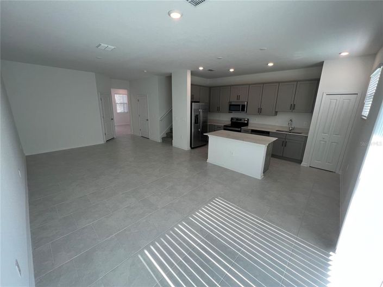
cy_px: 144
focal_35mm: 13
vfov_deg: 89.9
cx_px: 192
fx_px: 144
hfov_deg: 106.2
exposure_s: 1/120
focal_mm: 1.57
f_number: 1.8
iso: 40
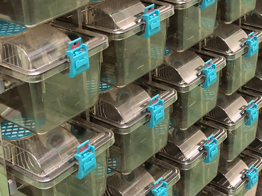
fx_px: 575
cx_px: 208
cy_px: -35
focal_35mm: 76
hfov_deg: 25.2
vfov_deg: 18.4
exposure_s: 1/6
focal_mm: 3.99
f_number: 1.8
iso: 80
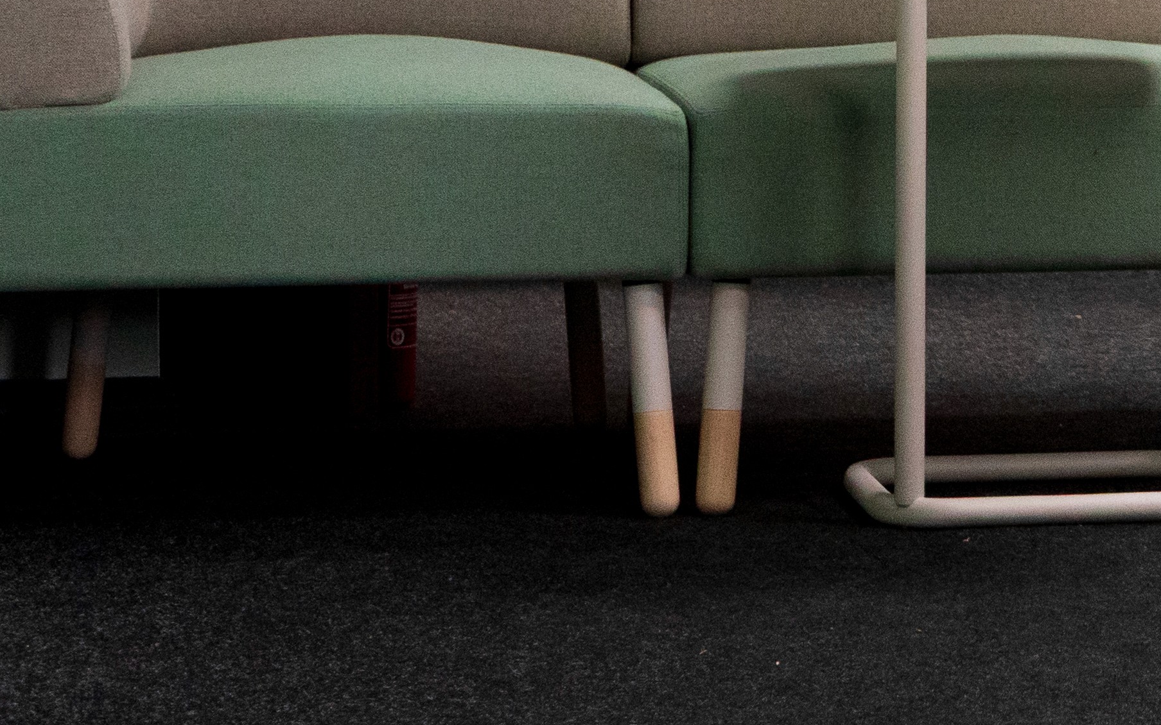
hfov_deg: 13.2
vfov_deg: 8.5
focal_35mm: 152
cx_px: 1587
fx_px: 4809
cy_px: -229
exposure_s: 1/125
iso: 1600
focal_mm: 25
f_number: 3.5
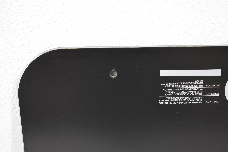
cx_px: 114
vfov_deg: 25.1
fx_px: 342
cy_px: 76
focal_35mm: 54
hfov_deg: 36.9
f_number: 4.8
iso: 2200
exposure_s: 1/125
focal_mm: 36
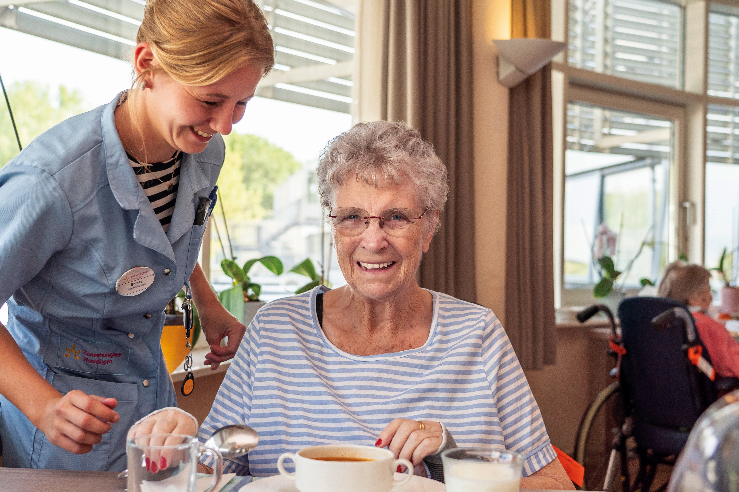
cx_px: 370
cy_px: 246
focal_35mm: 39
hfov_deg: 49.6
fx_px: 801
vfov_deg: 34.2
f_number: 4
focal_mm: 39
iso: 640
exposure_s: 1/500
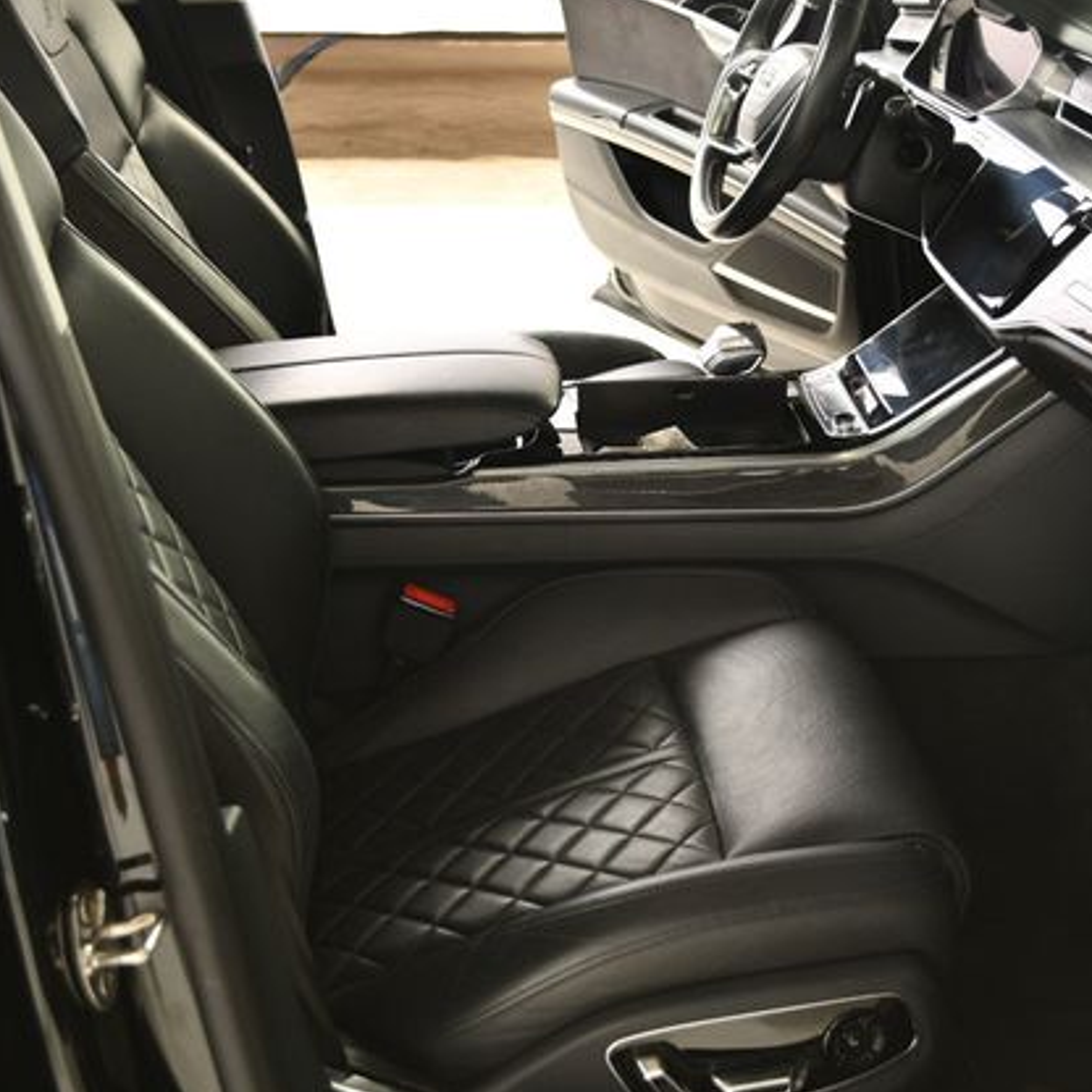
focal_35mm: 51
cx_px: 690
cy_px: 549
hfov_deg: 33.2
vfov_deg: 33.4
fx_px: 1820
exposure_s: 1/160
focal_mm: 26
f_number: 4.2
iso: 100
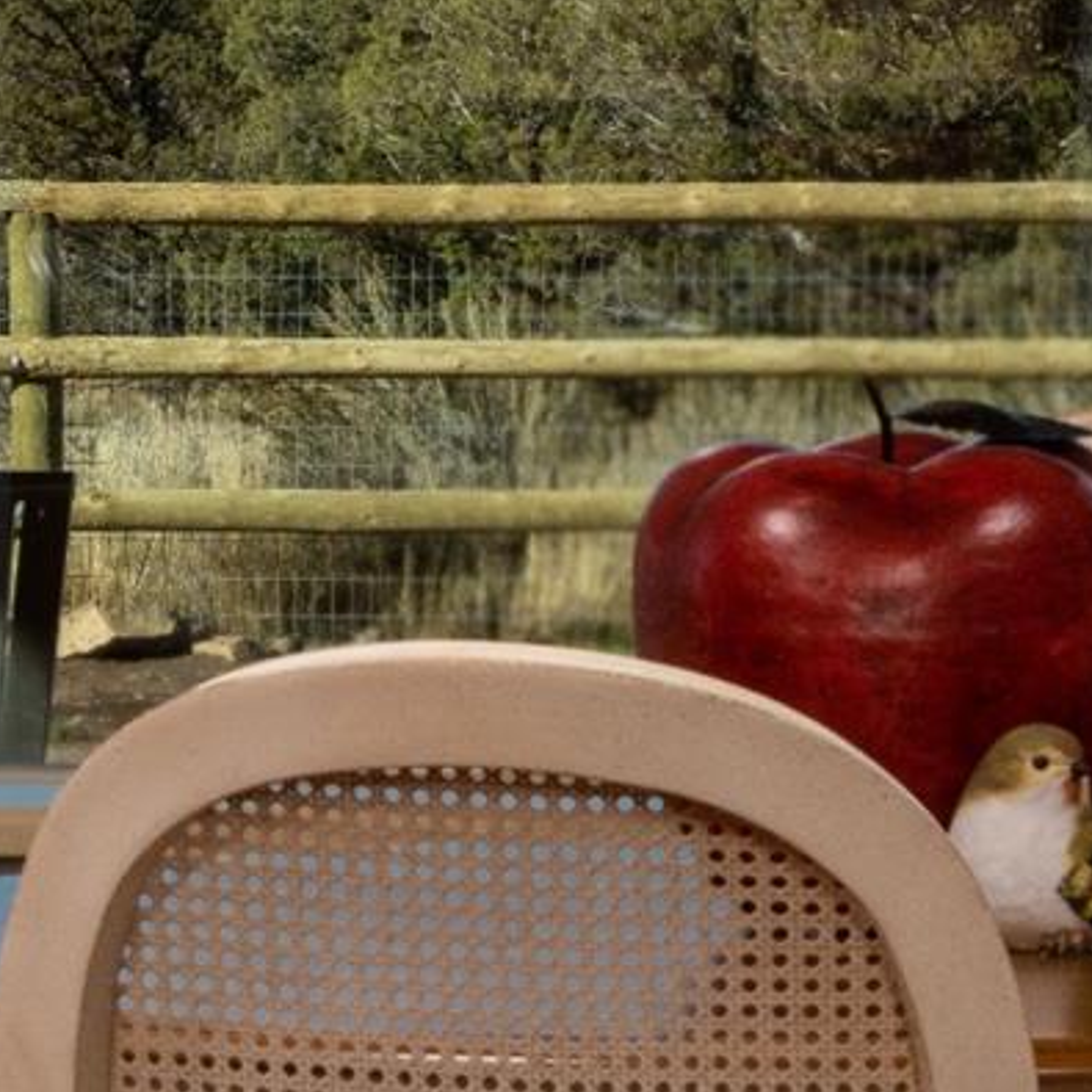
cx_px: 1100
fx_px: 12264
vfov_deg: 5.1
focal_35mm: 344
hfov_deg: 5.1
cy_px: 268
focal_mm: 71
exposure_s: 1/160
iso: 400
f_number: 18
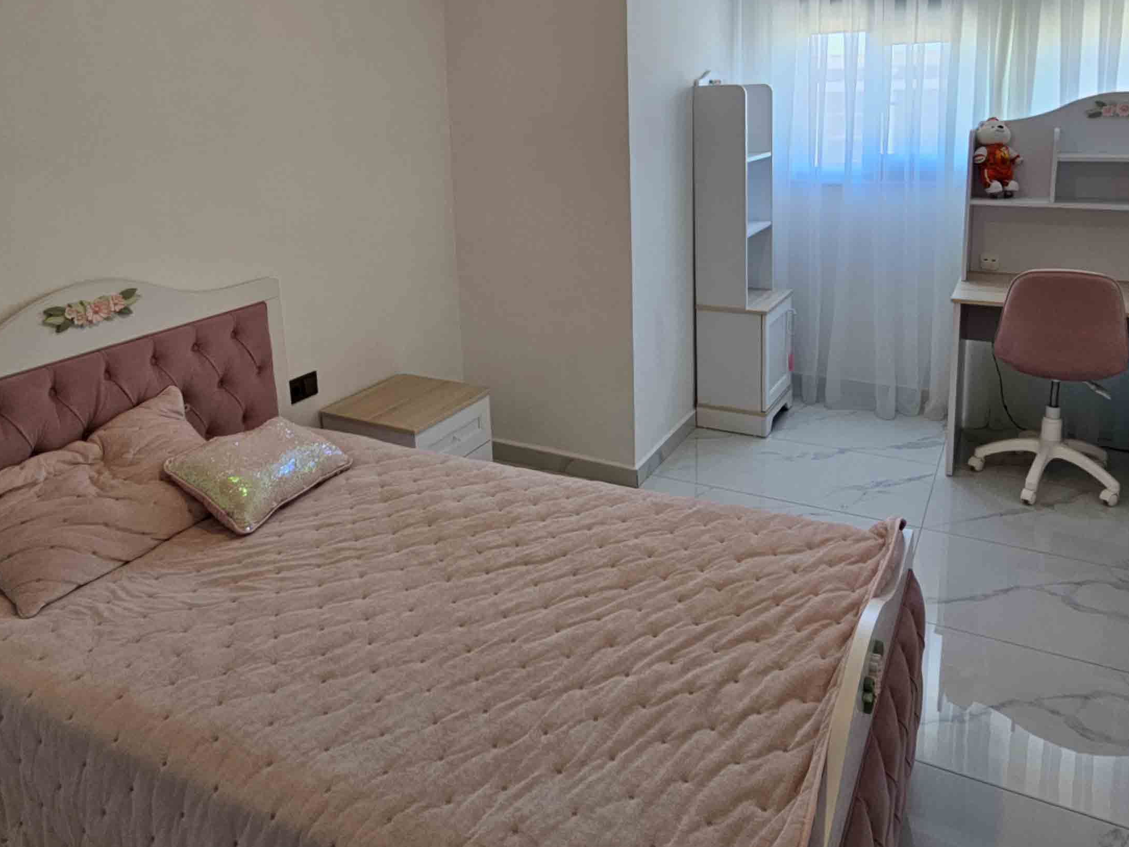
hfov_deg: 71.6
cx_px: 569
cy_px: 236
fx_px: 783
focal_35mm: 24
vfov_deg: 54.7
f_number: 2.2
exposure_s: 1/50
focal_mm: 2.2
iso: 64
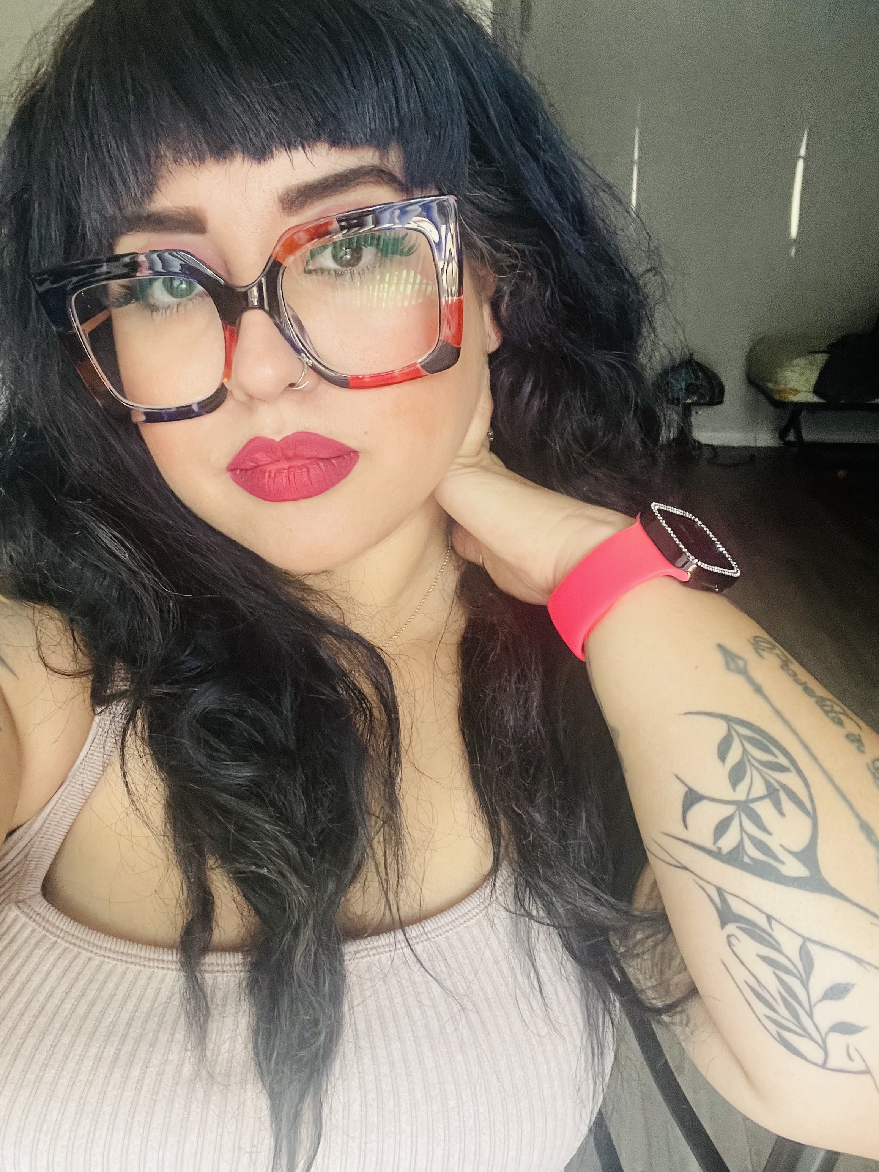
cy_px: 586
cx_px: 440
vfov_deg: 60.0
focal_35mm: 30
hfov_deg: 46.8
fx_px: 1016
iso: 250
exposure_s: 1/60
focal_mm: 2.71
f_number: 2.2
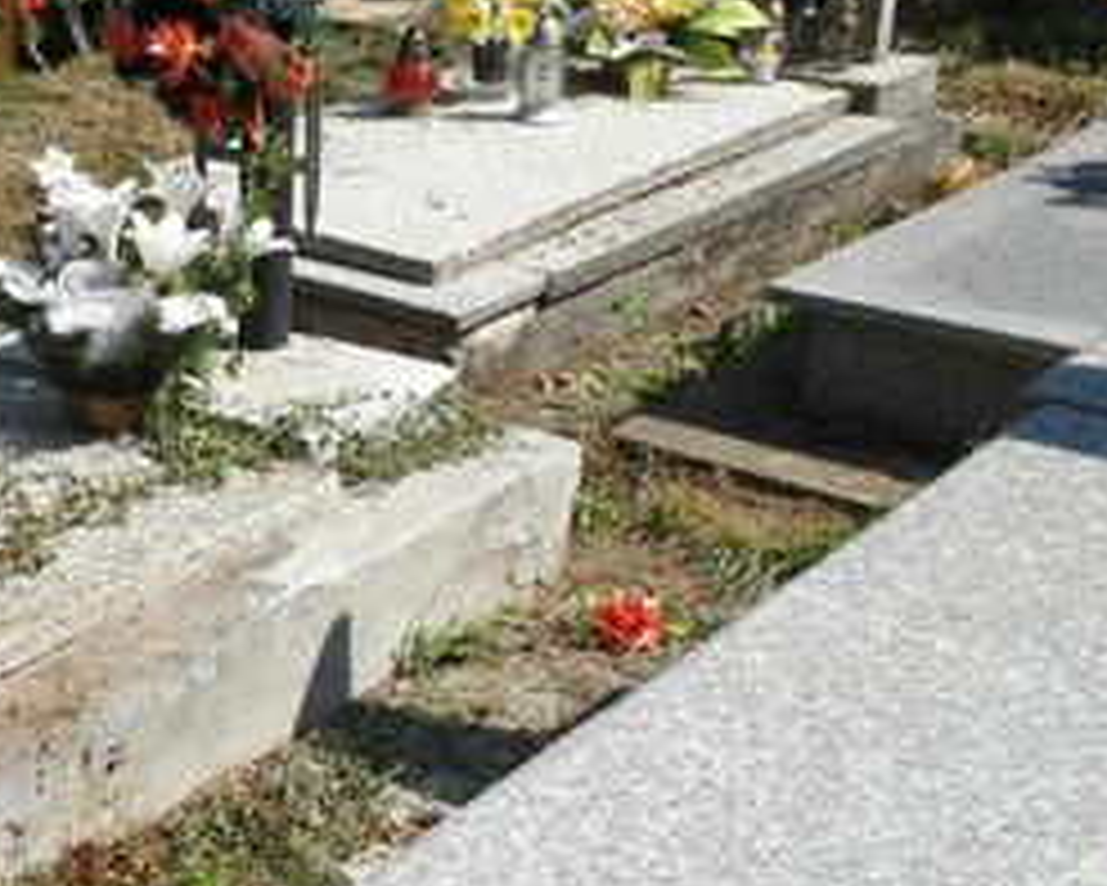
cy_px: 333
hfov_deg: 26.7
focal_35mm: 61
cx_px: -288
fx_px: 1999
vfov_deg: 24.9
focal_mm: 5.2
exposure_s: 1/500
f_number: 4.4
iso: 80
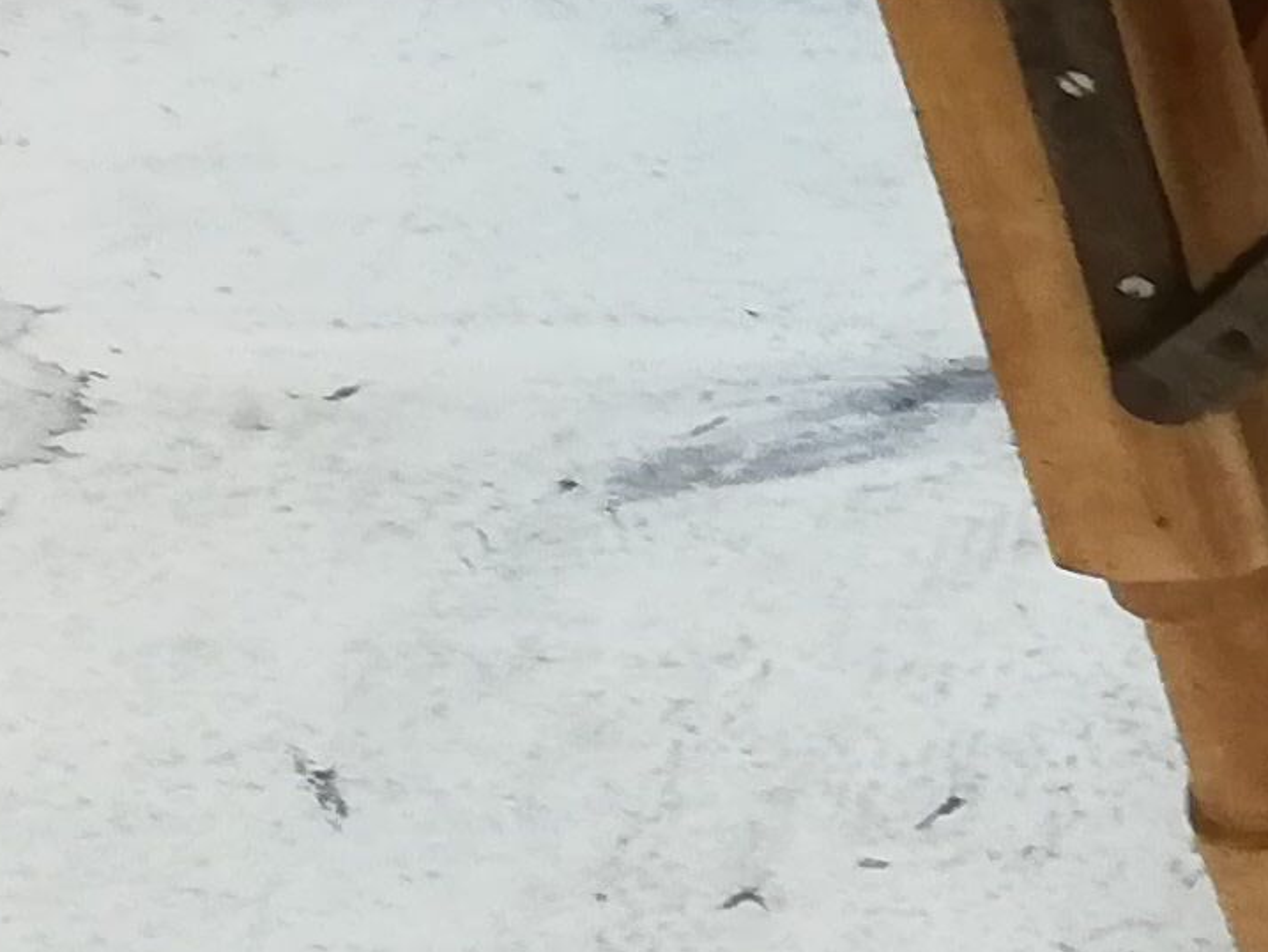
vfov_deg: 8.4
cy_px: -987
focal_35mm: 167
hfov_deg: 9.4
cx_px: 3765
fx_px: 6118
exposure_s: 1/50
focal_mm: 3.81
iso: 200
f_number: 2.2
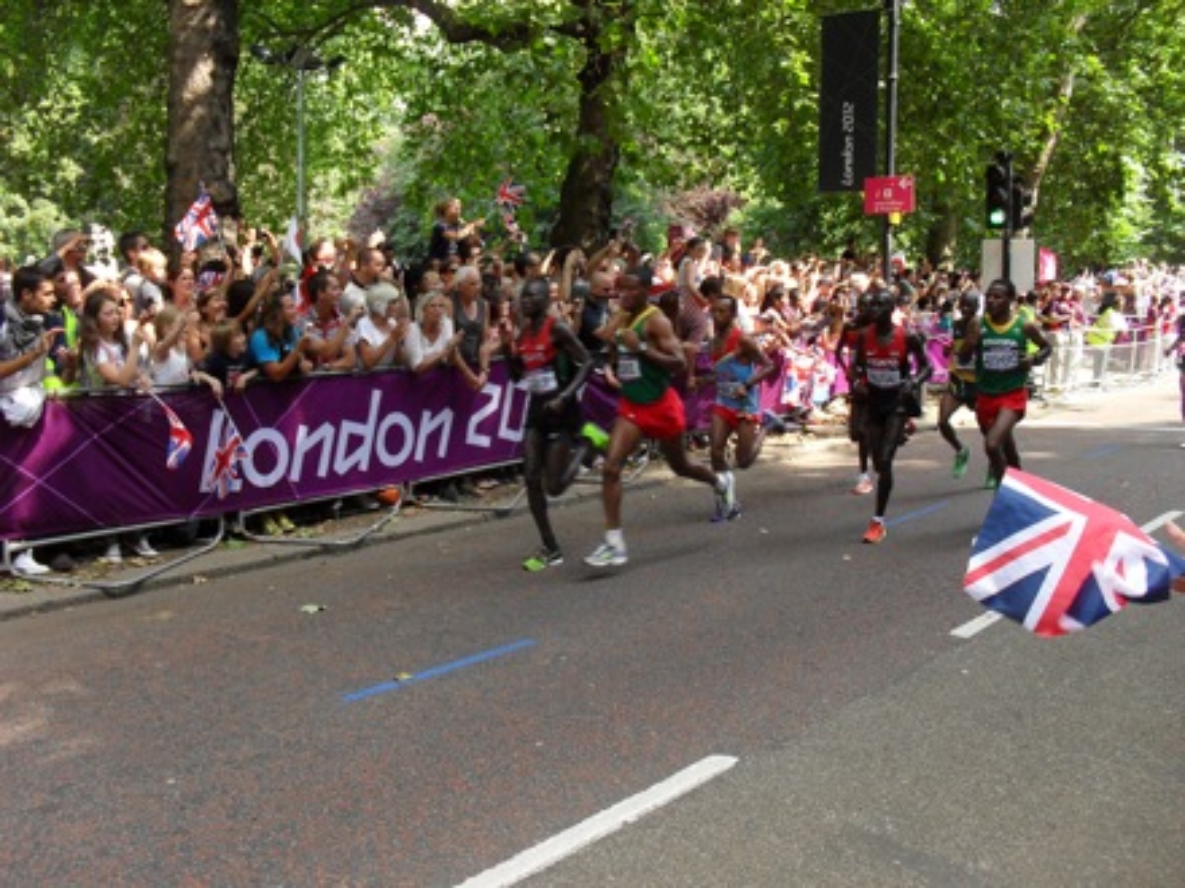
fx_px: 1198
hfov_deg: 52.6
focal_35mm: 35
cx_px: 592
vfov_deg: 40.7
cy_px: 444
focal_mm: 6.3
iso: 100
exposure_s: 1/125
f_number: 3.2
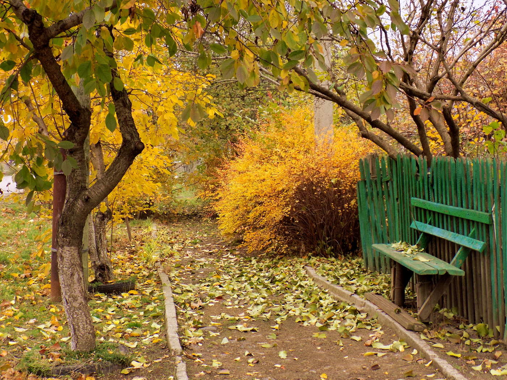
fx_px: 864
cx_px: 254
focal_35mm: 59
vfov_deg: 24.8
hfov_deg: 32.7
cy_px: 190
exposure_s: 1/40
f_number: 4
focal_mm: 10.5
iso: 80
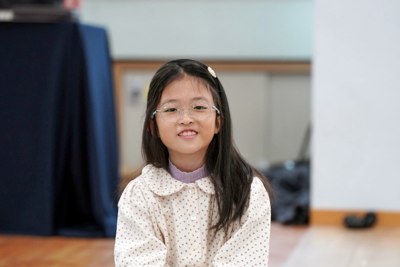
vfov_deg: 6.9
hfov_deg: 10.3
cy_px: 134
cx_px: 200
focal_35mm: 200
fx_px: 2222
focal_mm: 200
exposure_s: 1/250
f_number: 4
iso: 3200
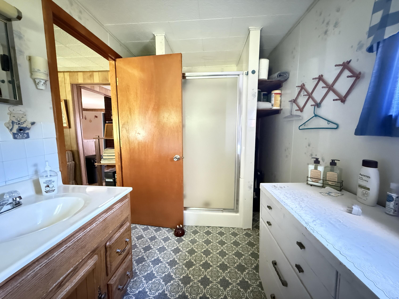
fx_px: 161
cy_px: 150
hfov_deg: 102.1
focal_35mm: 14
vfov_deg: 85.7
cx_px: 200
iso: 2500
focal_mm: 2.22
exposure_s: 1/30
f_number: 2.2
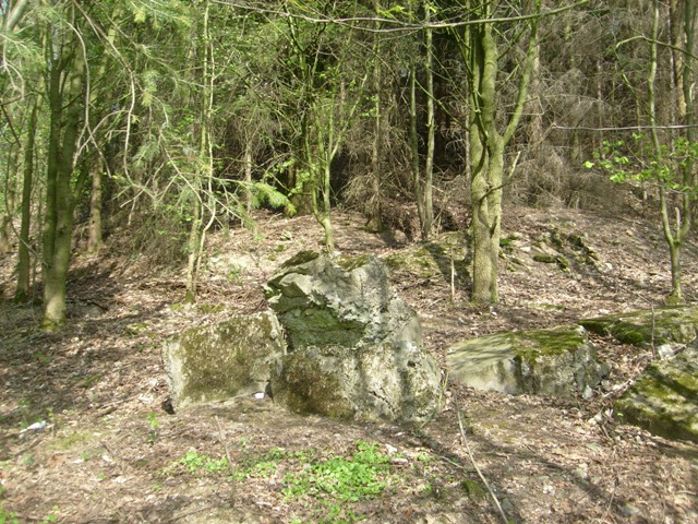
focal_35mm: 35
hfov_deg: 52.6
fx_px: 706
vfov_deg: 40.7
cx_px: 349
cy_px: 262
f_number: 7.1
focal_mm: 5.8
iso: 80
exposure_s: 1/60
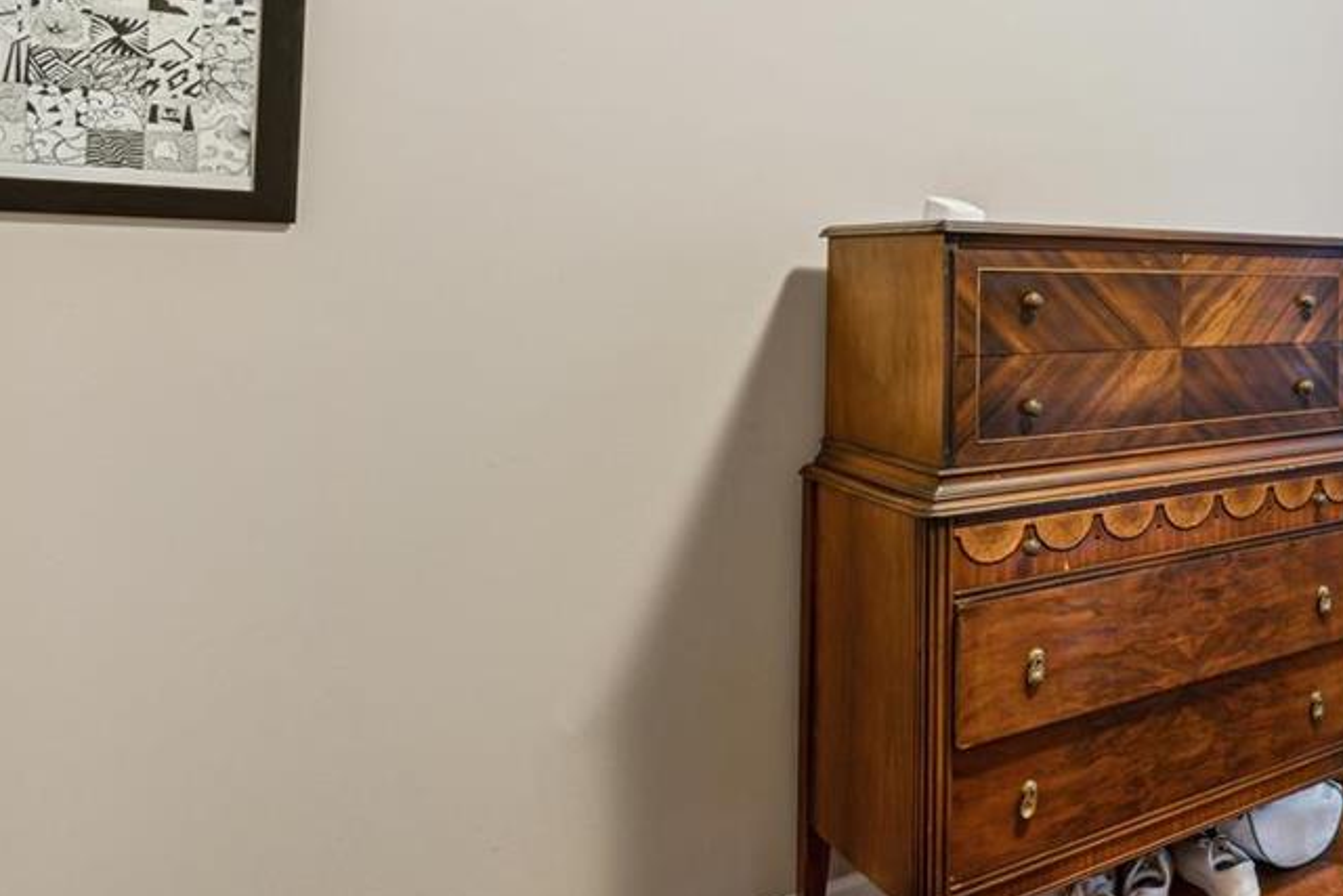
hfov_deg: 46.1
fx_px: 1119
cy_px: 277
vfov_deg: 42.8
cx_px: 1473
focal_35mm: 30
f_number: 8
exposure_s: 2
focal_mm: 12
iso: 100
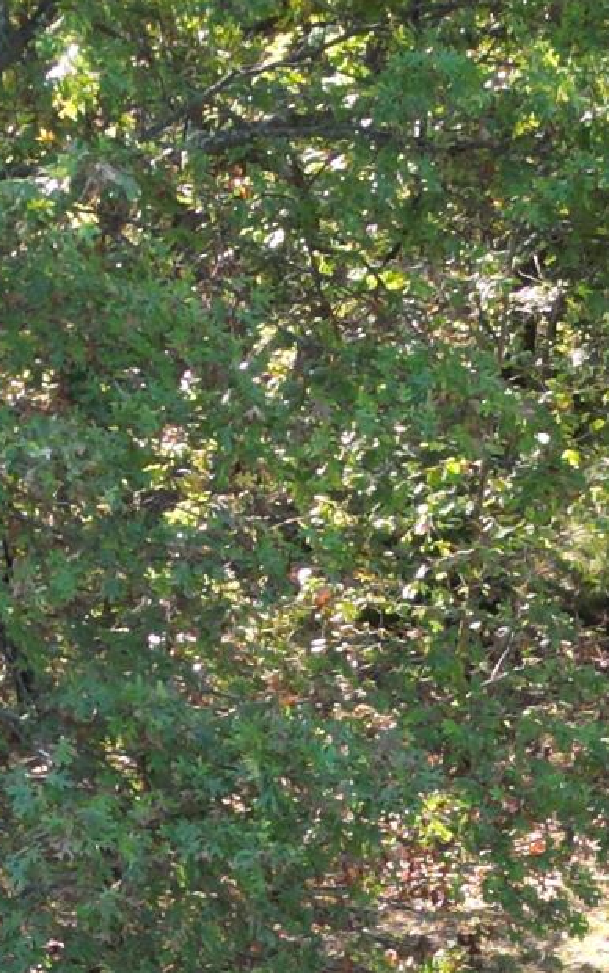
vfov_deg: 15.3
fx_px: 3263
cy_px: 1587
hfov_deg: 10.7
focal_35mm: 123
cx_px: 196
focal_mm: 6.72
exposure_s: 1/200
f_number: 1.7
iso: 130
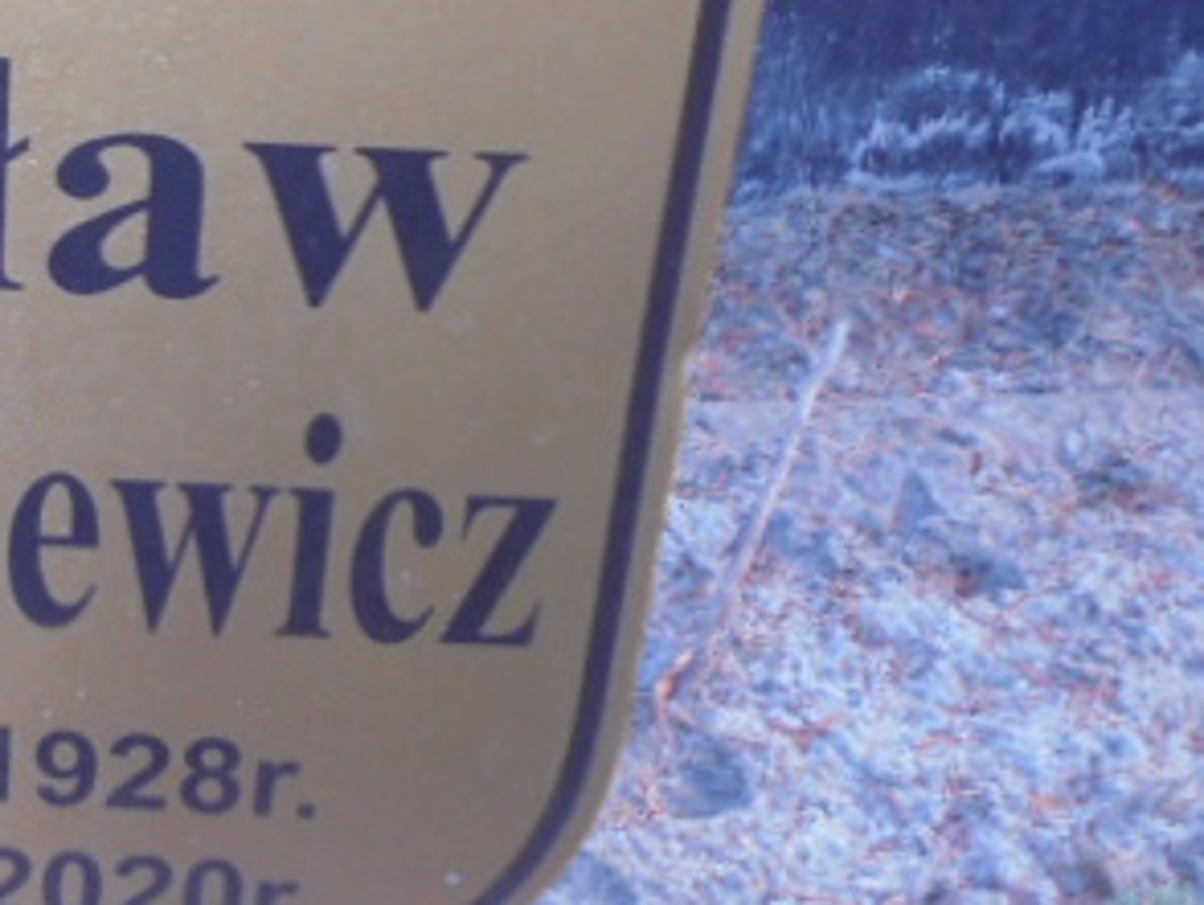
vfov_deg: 19.8
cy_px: 233
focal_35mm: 74
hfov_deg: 25.0
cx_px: -25
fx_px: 2576
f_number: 4
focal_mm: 6.1
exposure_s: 1/30
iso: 250
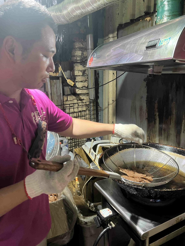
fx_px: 185
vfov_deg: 67.3
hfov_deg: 53.1
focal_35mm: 26
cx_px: 92
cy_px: 123
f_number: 1.5
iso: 250
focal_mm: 5.7
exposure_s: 1/60
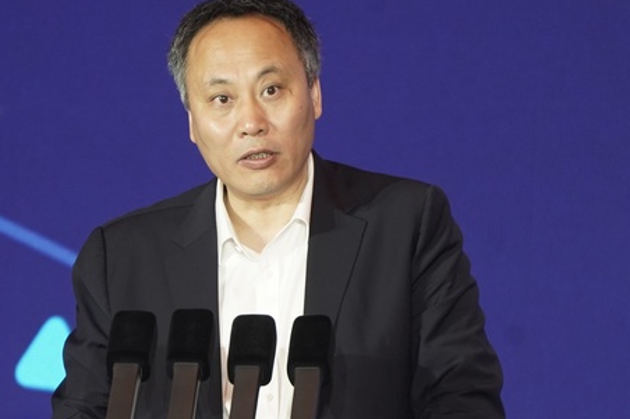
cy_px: 450
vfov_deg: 1.8
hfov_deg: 2.7
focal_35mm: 752
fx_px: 13154
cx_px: 284
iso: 1000
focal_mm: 283
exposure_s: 1/50
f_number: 6.3
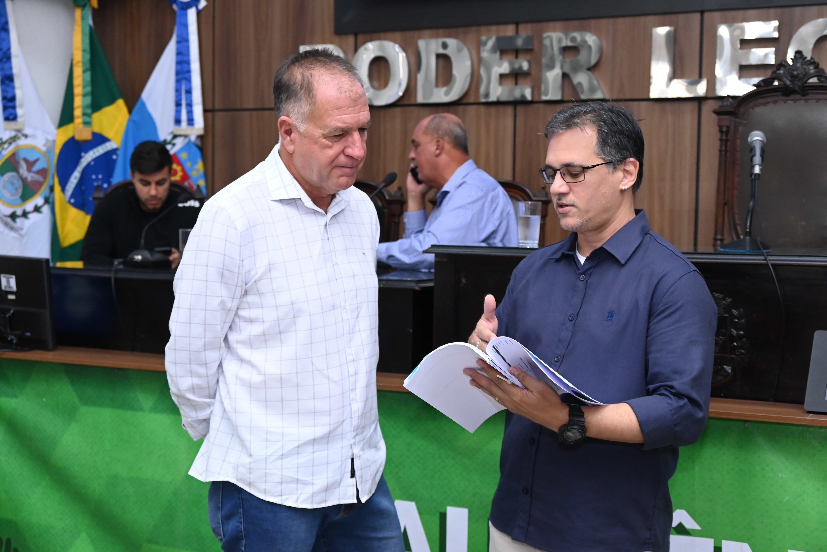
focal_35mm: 48
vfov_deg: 28.1
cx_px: 414
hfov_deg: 41.1
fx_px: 1103
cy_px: 276
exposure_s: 1/125
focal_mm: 48
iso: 4000
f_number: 5.6
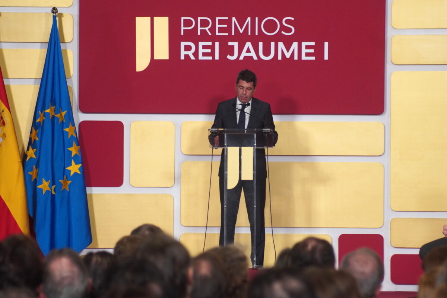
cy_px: 149
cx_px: 224
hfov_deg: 8.6
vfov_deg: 5.7
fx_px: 2980
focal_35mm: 240
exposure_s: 1/250
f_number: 5.6
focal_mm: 160
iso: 1250
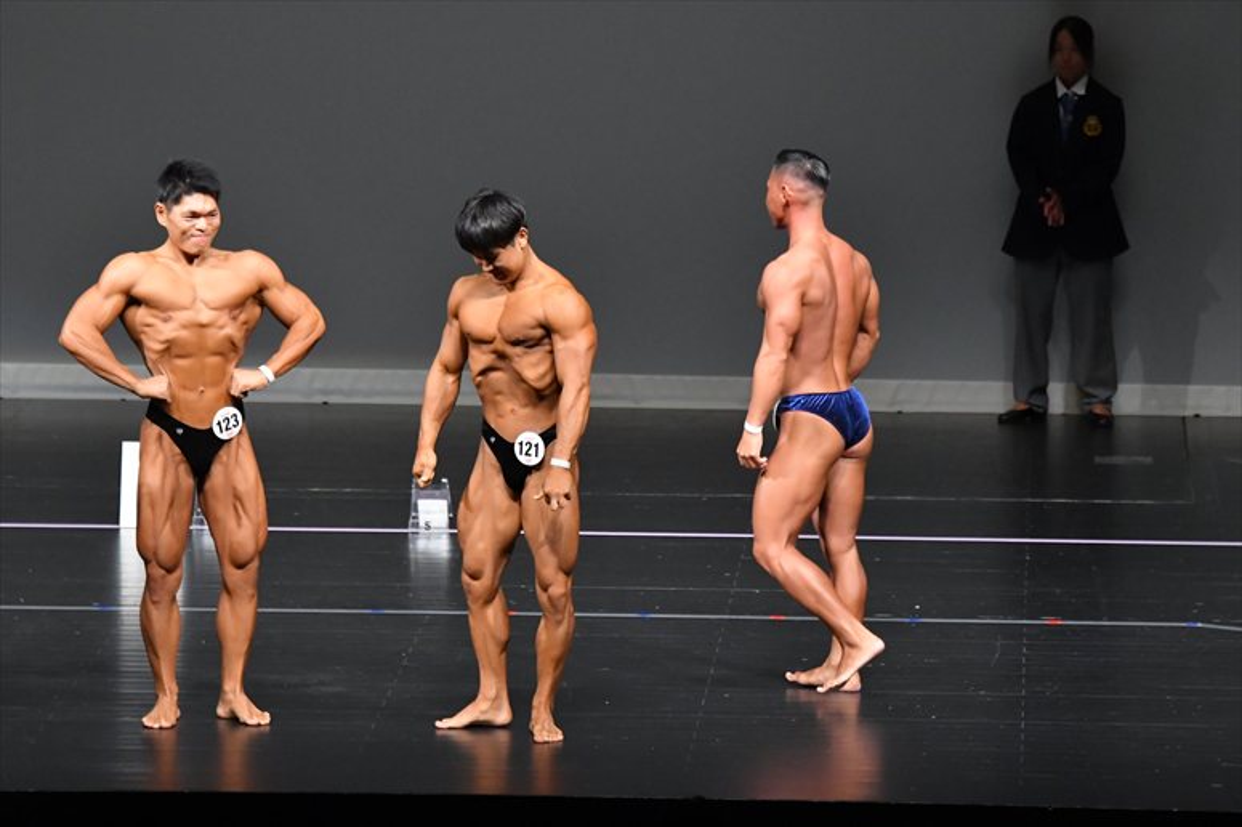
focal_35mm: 255
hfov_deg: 8.1
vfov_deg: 5.4
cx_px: 621
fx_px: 8793
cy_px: 414
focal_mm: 170
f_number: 5.6
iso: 5000
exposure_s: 1/400
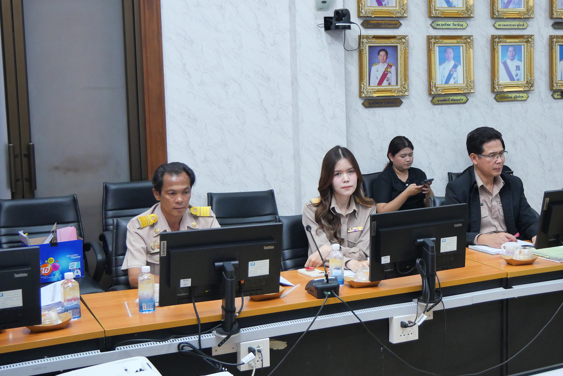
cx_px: 387
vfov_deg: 26.0
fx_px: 814
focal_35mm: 52
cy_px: 162
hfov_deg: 37.6
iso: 1000
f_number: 3.9
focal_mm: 18
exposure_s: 1/40
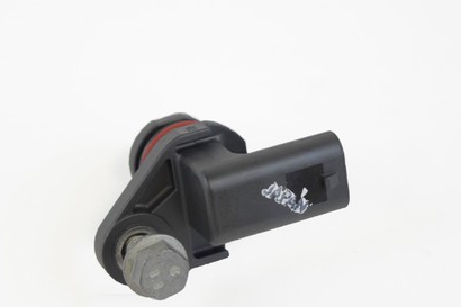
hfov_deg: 15.9
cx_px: 202
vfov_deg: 10.6
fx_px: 1648
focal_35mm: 129
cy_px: 160
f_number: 5.6
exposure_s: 1/60
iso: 3200
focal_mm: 55
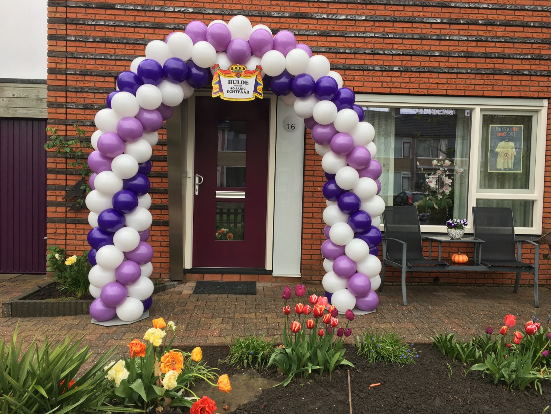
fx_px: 462
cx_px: 276
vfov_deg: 48.2
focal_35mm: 29
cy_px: 207
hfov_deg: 61.7
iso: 25
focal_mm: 4.15
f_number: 2.2
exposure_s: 1/100
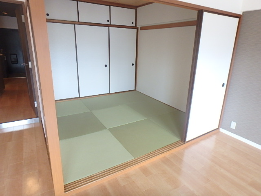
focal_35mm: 21
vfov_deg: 63.4
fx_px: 158
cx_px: 130
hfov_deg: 79.0
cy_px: 98
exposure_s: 1/30
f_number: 3.5
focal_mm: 3.7
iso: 250
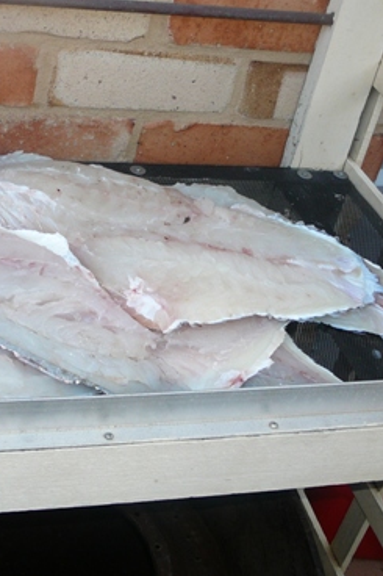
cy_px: 292
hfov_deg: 23.1
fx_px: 926
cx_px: 92
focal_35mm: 58
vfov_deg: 34.5
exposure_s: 1/100
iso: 80
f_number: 3.1
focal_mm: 6.1
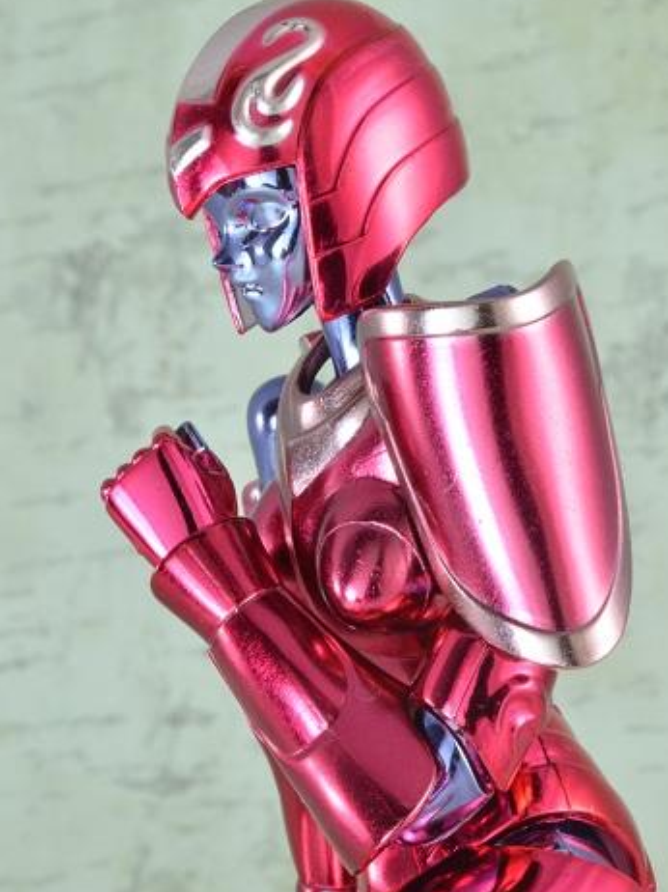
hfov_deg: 13.5
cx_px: 331
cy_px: 604
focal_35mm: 110
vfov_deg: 17.9
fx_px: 2824
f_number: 29
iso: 100
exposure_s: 1/1.6
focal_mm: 55
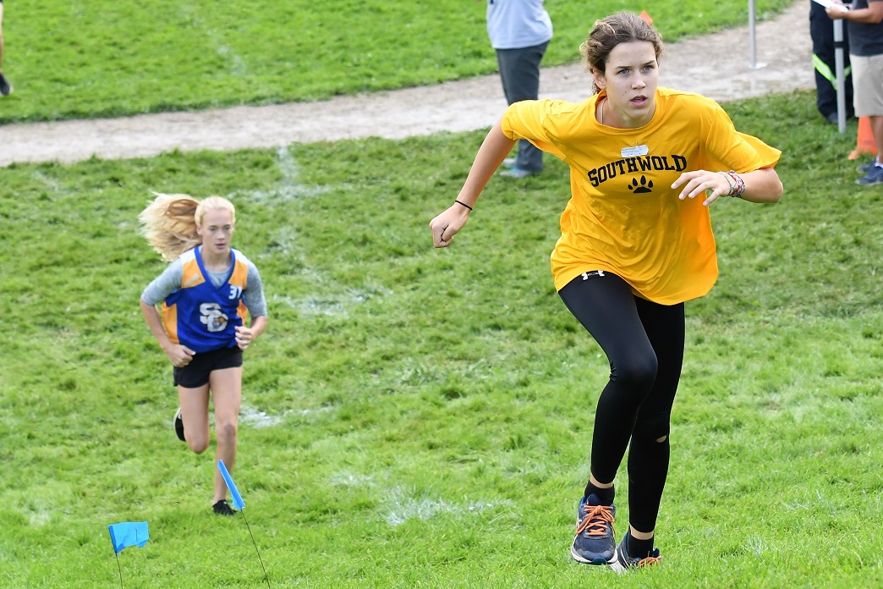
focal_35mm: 105
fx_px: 2575
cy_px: 294
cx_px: 442
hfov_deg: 19.5
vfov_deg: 13.0
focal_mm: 70
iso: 720
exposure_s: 1/800
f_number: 5
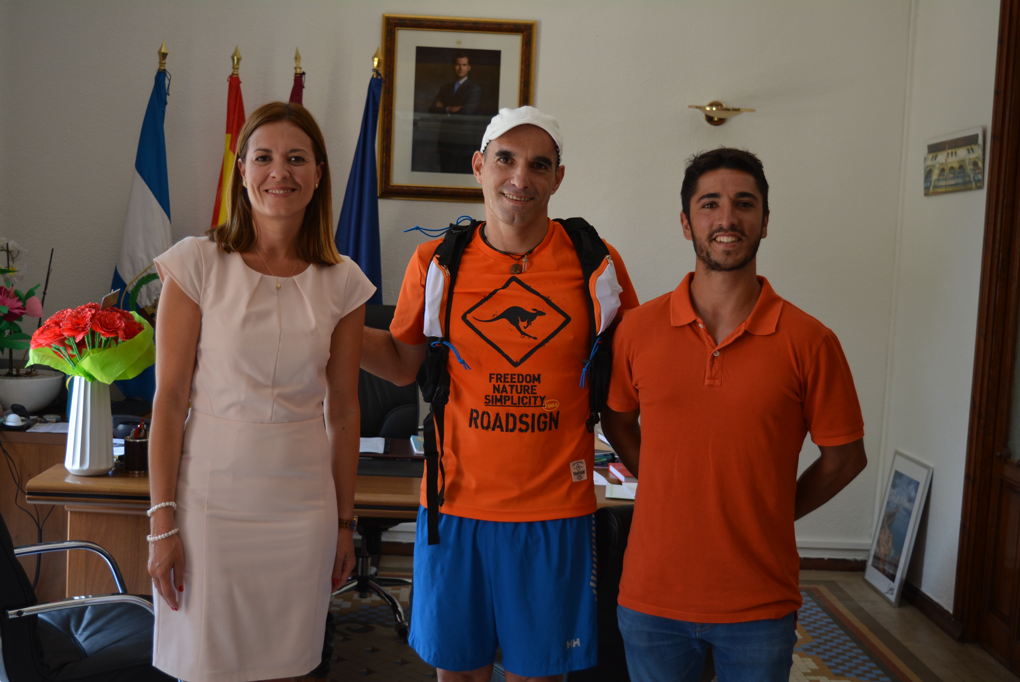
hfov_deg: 43.6
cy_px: 341
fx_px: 1276
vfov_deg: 29.9
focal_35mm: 45
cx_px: 510
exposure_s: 1/80
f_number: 4.2
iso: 400
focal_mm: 30
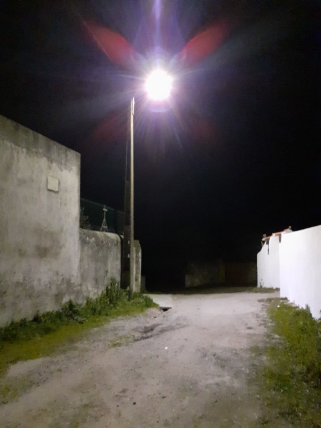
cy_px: 214
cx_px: 160
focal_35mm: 27
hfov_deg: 51.4
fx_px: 334
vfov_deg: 65.3
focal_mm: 3.6
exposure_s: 1/17
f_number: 1.9
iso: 1250
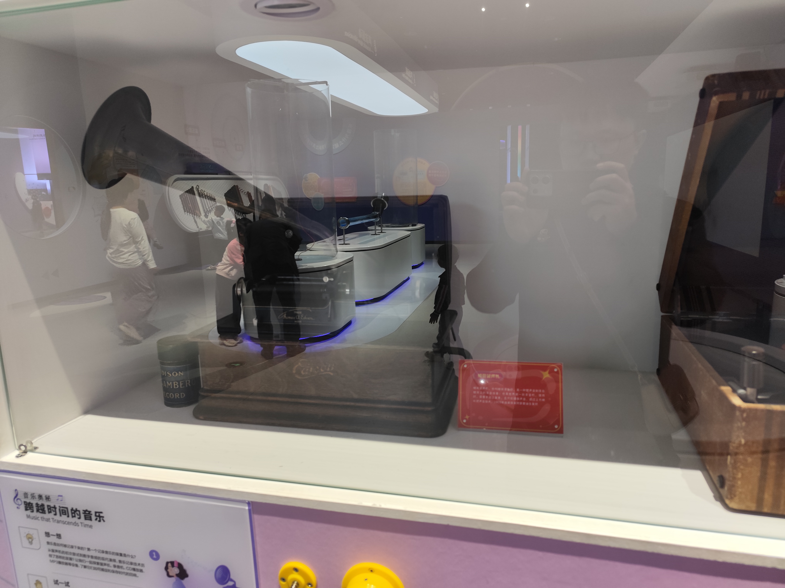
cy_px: 294
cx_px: 392
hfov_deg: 73.9
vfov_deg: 58.9
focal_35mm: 23
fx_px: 522
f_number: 1.65
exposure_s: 1/100
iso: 250
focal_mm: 6.14
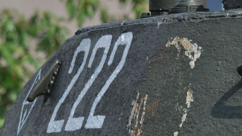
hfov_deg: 3.0
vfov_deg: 1.7
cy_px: 103
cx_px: 259
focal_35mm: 729
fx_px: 4676
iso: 200
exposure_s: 1/640
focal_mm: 210
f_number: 8
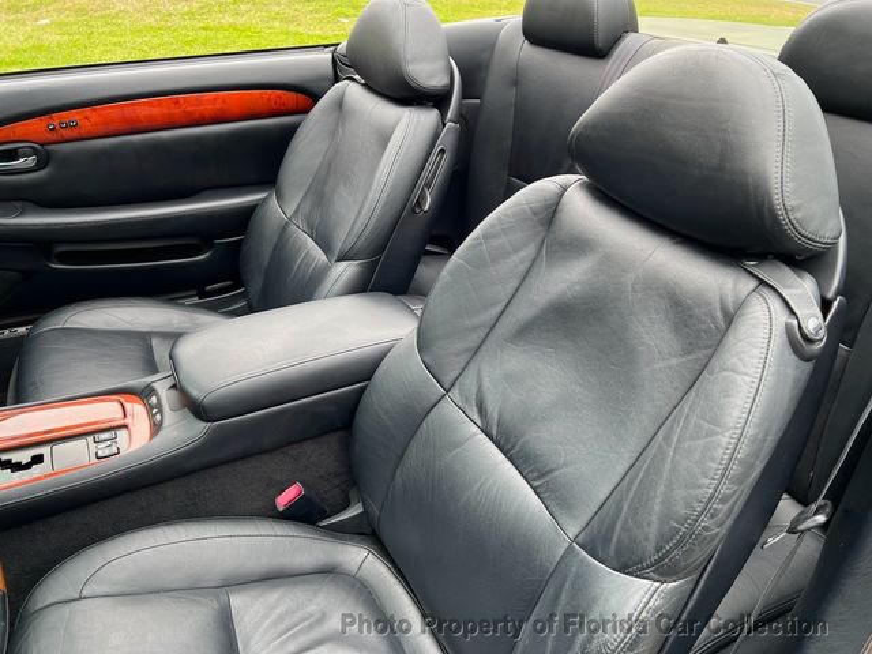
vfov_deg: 53.1
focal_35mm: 26
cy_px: 327
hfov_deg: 67.3
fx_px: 655
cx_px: 436
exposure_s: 1/134
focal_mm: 5.7
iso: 32
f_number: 1.5
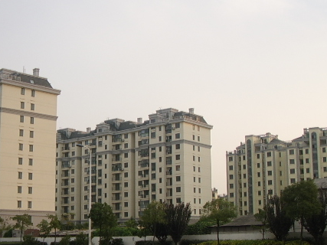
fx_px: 425
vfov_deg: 32.0
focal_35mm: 45
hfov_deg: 41.9
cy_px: 153
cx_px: 199
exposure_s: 1/324
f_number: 2.9
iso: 71
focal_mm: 5.8
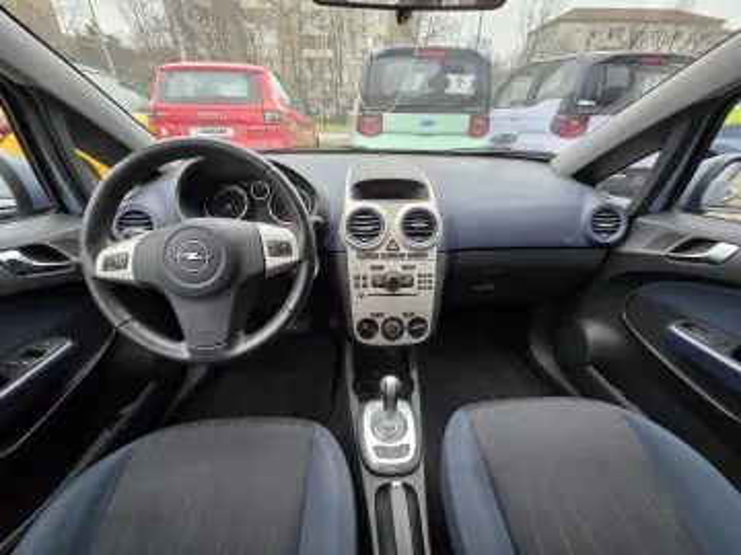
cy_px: 278
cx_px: 370
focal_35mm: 13
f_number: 1.9
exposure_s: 1/100
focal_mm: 2.2
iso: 160
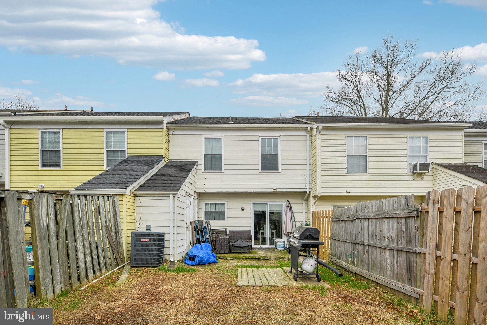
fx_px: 230
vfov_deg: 70.4
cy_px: 162
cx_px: 244
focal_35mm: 17
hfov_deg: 93.3
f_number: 8
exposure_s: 1/80
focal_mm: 17
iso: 100
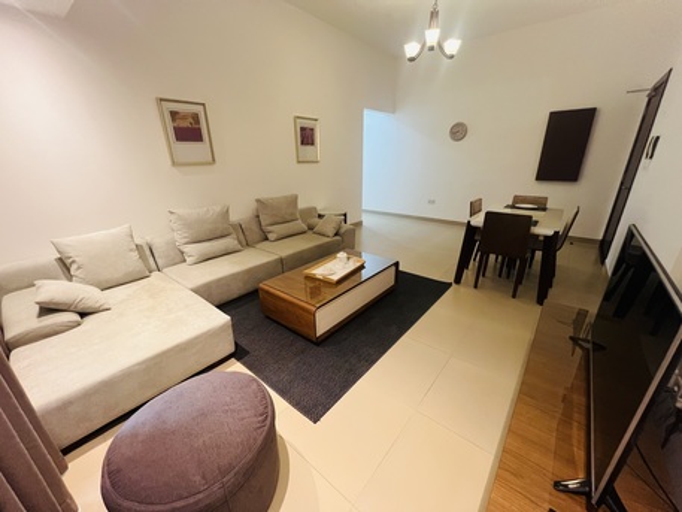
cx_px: 341
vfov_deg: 89.9
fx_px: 256
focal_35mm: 13
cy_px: 256
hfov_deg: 106.2
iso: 500
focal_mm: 1.57
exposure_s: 1/50
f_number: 1.8
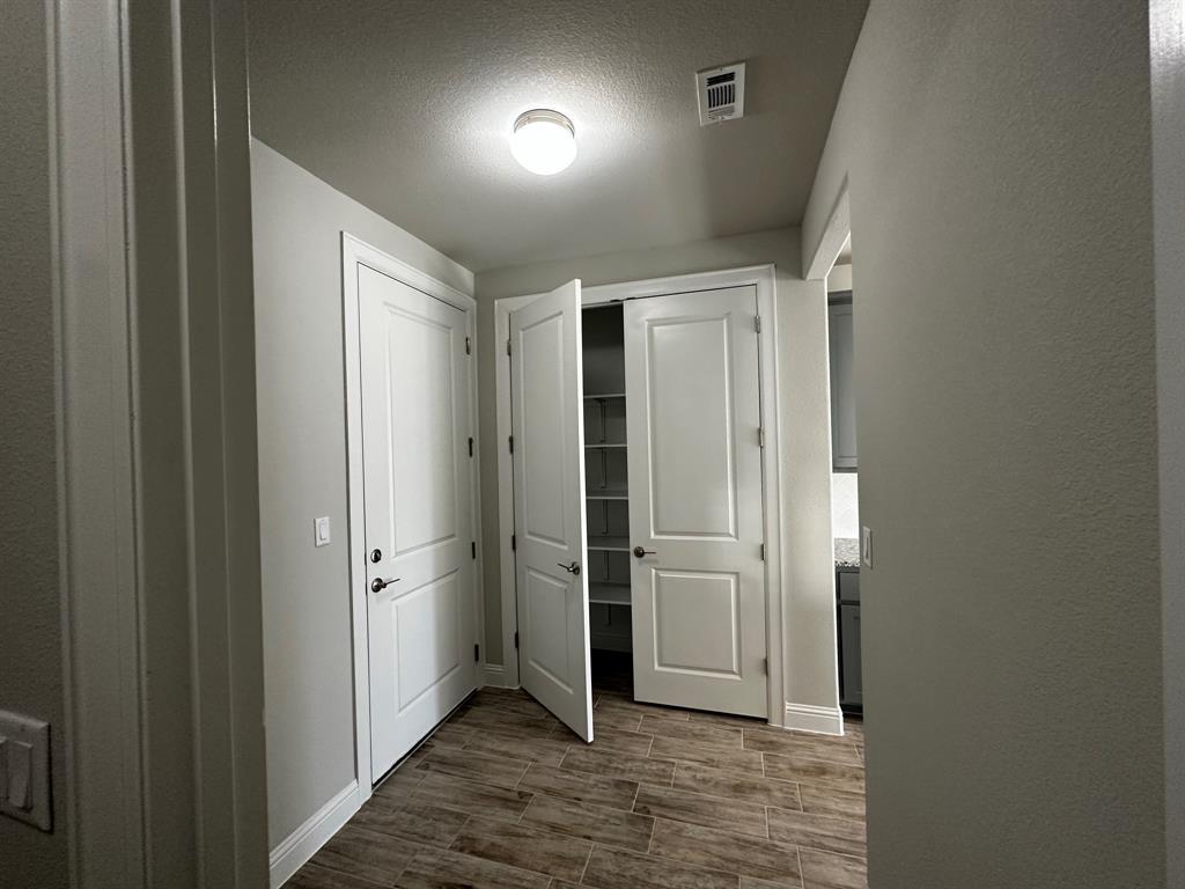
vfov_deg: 85.7
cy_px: 444
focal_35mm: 14
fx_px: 479
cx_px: 592
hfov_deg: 102.1
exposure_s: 1/120
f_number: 2.2
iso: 250
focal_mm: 2.22
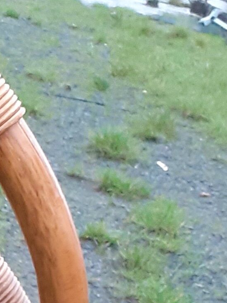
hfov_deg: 9.0
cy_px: 607
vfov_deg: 11.7
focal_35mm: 152
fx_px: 1329
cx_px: -288
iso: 160
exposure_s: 1/50
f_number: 1.9
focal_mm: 3.6
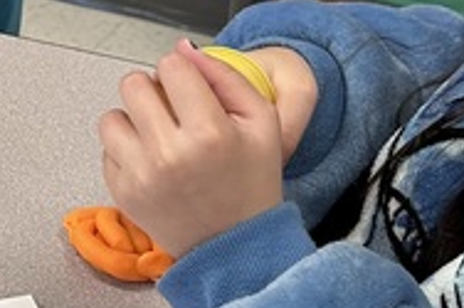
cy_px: -15
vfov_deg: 10.0
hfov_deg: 14.8
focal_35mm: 136
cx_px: 0
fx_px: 1751
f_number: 1.78
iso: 125
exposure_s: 1/60
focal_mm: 6.86
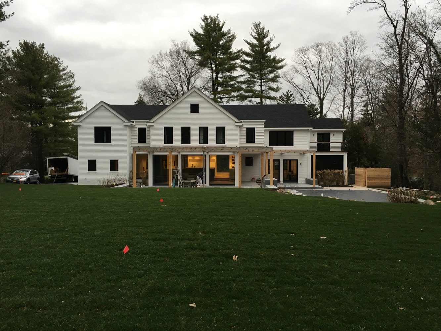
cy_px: 166
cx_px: 220
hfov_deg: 61.7
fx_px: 369
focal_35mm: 29
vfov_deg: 48.2
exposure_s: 1/40
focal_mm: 4.15
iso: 25
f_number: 2.2
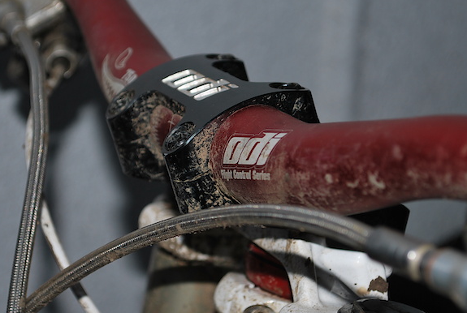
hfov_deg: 17.8
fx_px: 1491
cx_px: 223
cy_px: 148
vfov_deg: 12.0
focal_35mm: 115
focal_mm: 55
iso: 100
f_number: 5.6
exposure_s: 1/125
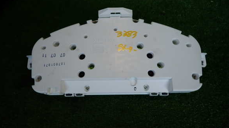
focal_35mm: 28
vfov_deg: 41.4
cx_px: 114
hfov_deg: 67.9
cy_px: 58
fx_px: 170
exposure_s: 1/125
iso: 100
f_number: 2
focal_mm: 4.5
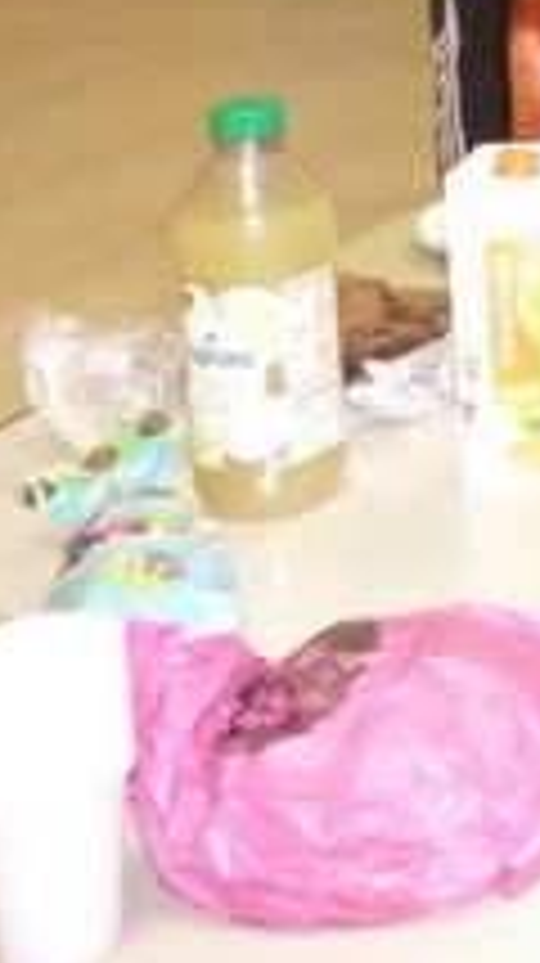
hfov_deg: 9.3
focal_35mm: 102
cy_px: -369
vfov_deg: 19.0
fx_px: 2603
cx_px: 1634
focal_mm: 4.1
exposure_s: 1/30
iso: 500
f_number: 3.3
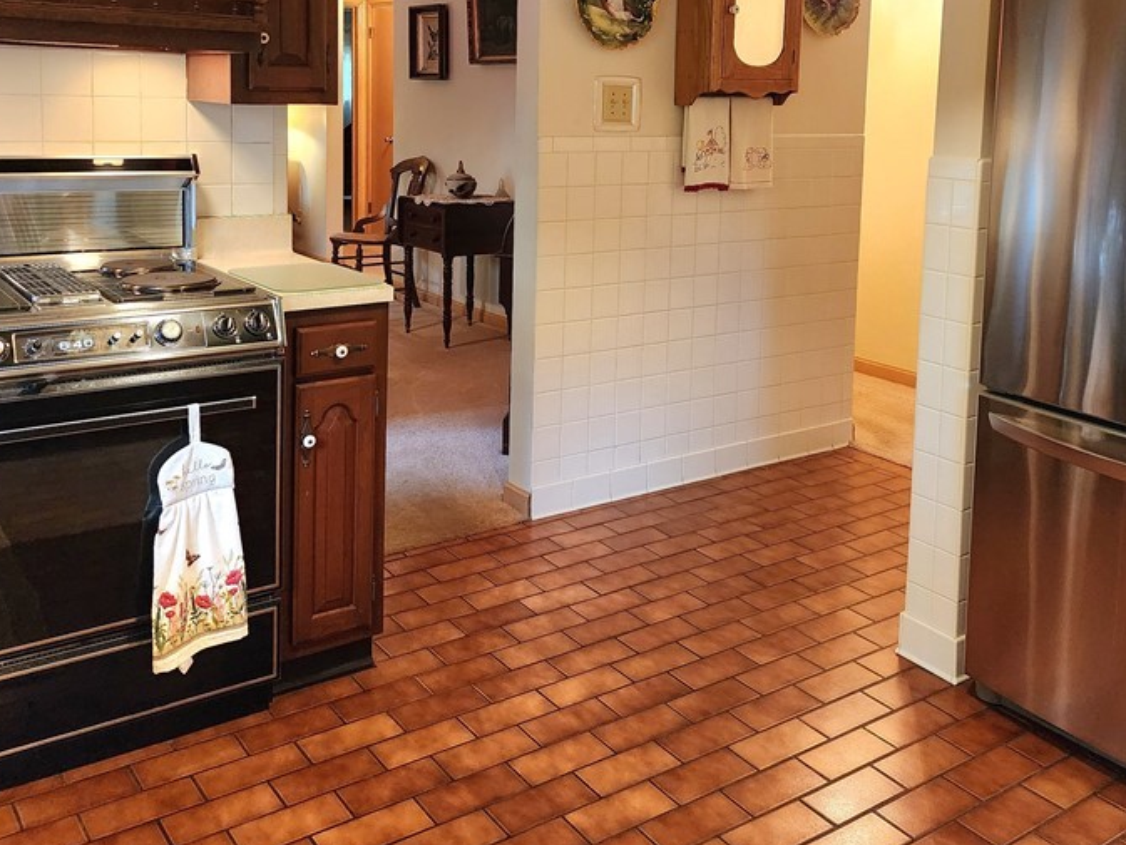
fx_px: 1139
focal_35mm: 35
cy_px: 213
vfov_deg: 39.6
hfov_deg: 52.6
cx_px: 591
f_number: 1.8
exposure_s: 1/120
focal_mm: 6.4
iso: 800
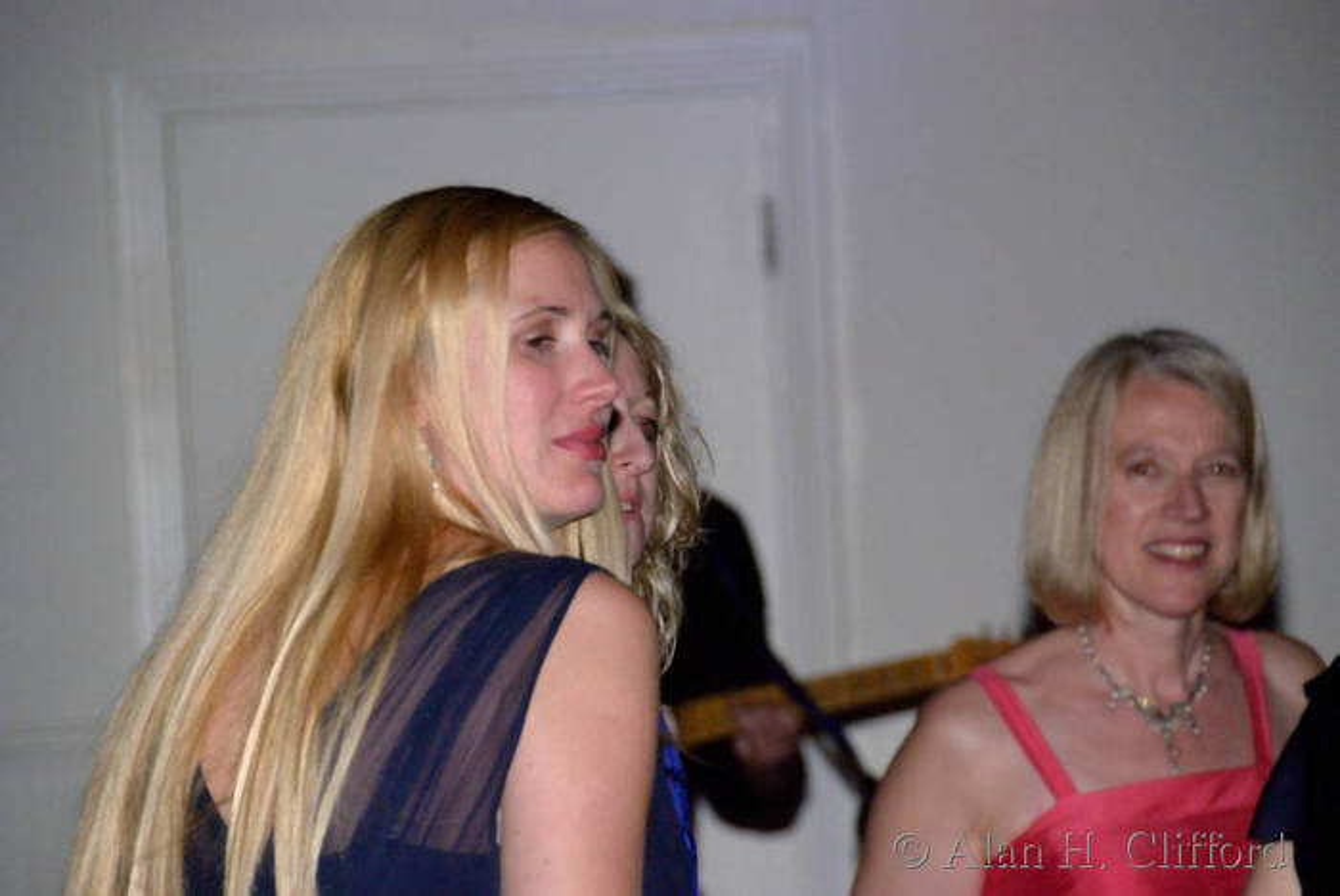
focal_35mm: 225
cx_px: 670
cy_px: 448
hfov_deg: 9.1
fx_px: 8382
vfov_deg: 6.1
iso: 1600
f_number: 5.6
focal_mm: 150
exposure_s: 1/250
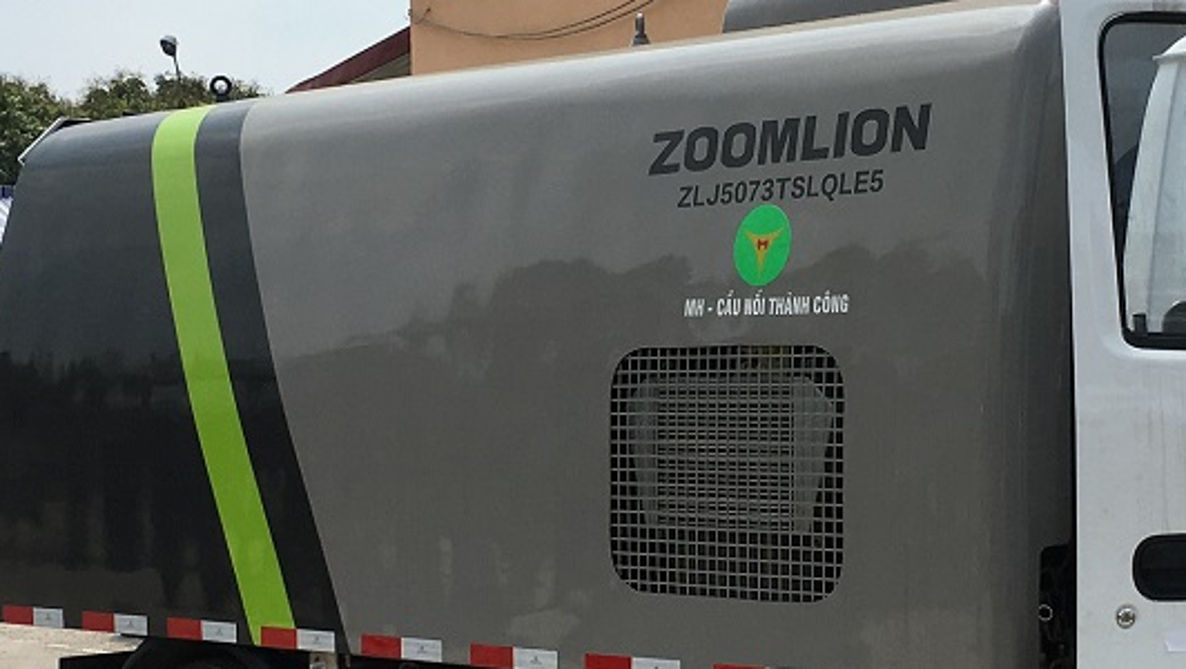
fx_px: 2549
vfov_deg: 14.9
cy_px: 464
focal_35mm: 81
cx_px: 873
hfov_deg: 25.9
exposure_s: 1/2262
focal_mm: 4.15
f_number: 2.2
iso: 25
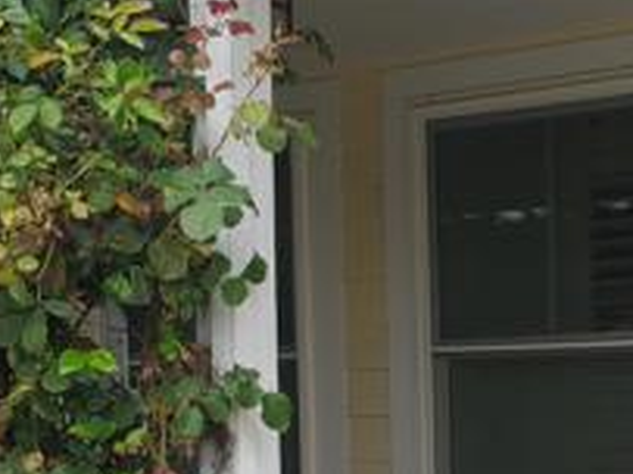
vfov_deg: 17.3
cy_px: 543
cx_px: 614
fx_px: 1499
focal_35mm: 82
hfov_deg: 23.0
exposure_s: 1/242
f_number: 2.4
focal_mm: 4.3
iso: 50
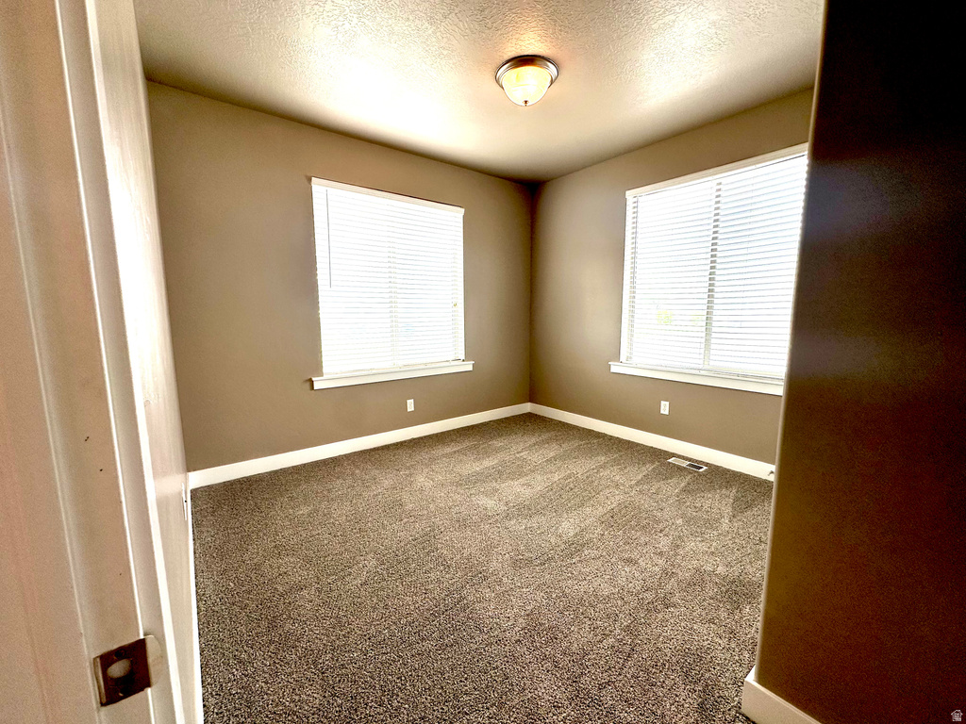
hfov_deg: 102.1
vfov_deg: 85.7
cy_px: 362
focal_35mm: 14
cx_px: 483
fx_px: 391
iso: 40
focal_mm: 2.22
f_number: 2.2
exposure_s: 1/142
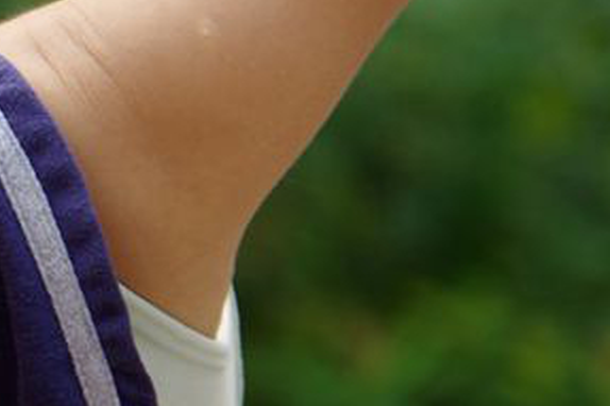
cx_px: -391
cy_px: 255
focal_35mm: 845
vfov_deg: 1.6
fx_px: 14309
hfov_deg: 2.4
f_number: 5.6
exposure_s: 1/160
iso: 100
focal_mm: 135
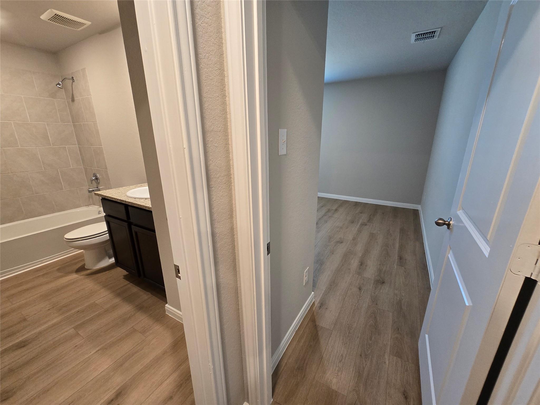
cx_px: 270
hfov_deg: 106.2
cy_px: 202
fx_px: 203
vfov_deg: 89.9
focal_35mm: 13
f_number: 2.2
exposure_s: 1/60
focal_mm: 2.2
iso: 320
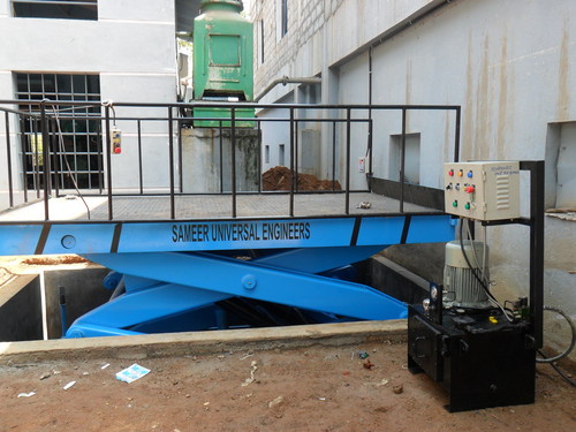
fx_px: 532
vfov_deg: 44.2
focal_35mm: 32
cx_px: 288
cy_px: 216
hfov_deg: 56.8
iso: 100
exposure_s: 1/125
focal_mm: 5.7
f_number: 3.7
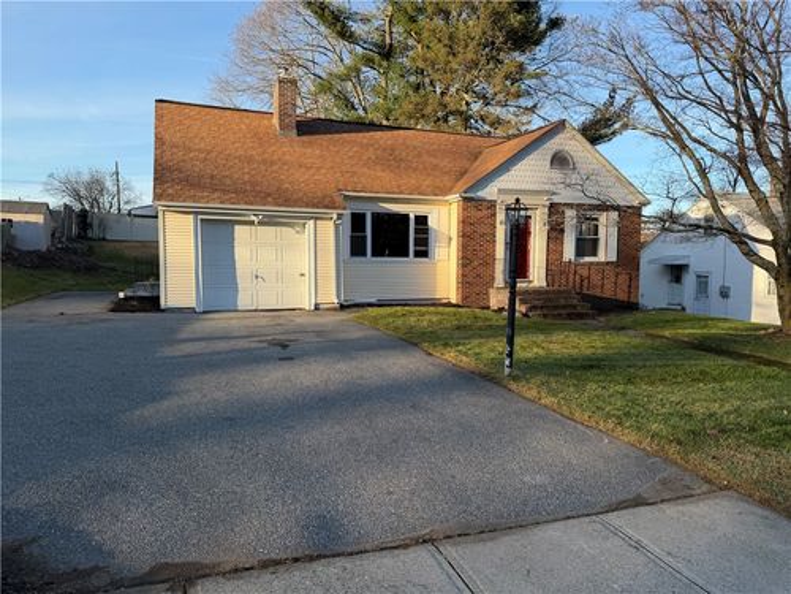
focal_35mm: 24
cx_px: 396
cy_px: 297
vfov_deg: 56.8
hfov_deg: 71.6
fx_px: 548
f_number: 1.78
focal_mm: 6.76
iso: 80
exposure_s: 1/1106
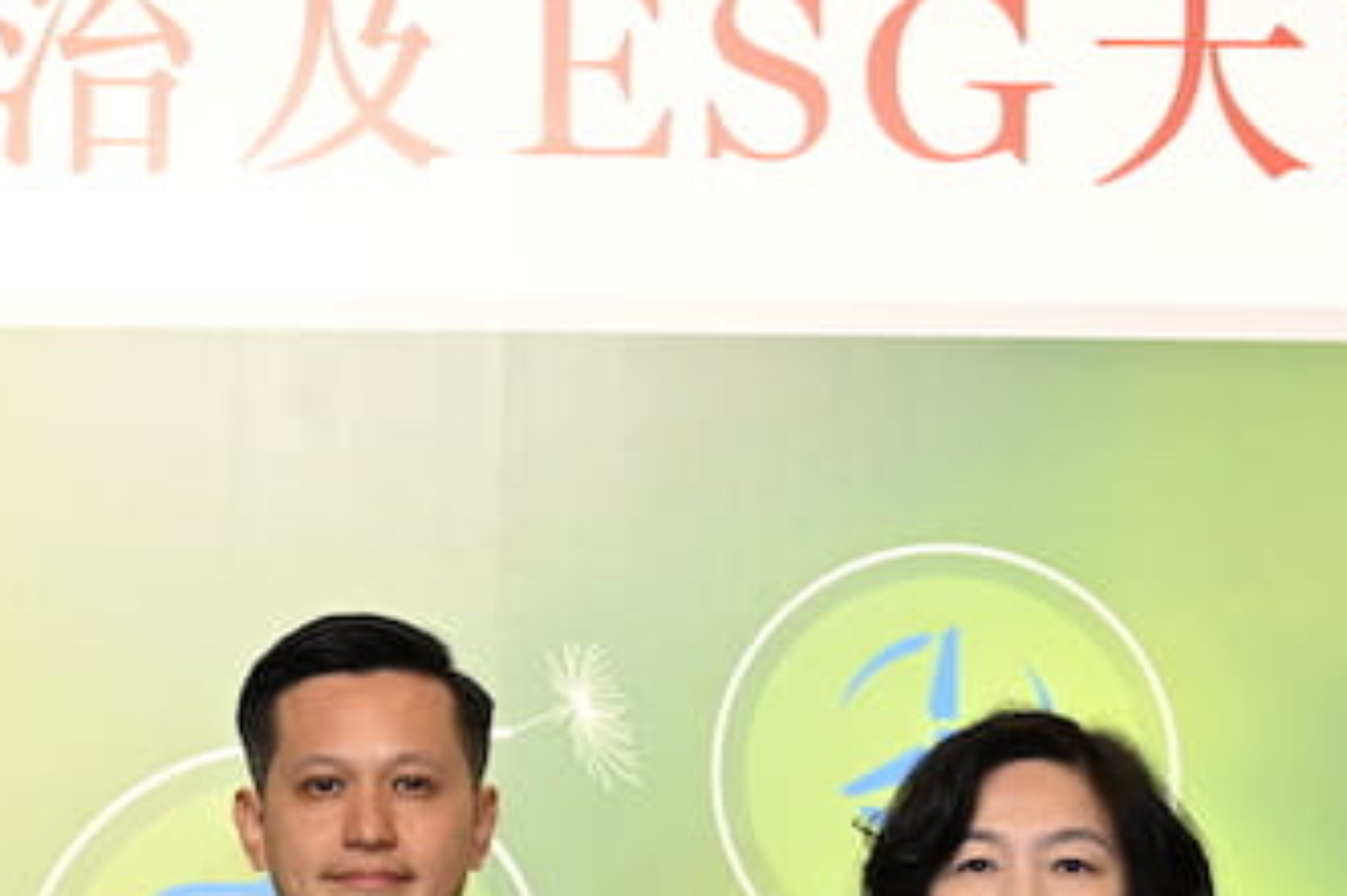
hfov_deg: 13.5
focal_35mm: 152
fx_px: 5684
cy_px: 1066
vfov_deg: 8.9
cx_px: 463
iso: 2000
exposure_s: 1/125
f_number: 5.6
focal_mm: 42
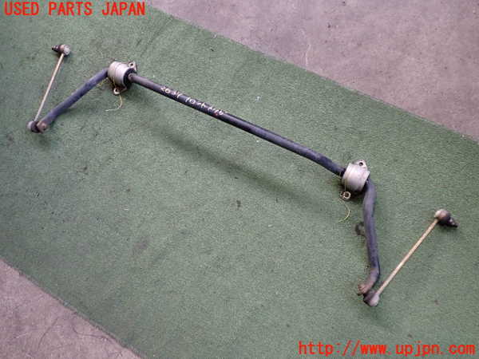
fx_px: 415
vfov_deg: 46.8
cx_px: 240
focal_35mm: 30
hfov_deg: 60.0
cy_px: 180
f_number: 2.3
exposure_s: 1/50
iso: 200
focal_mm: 5.4
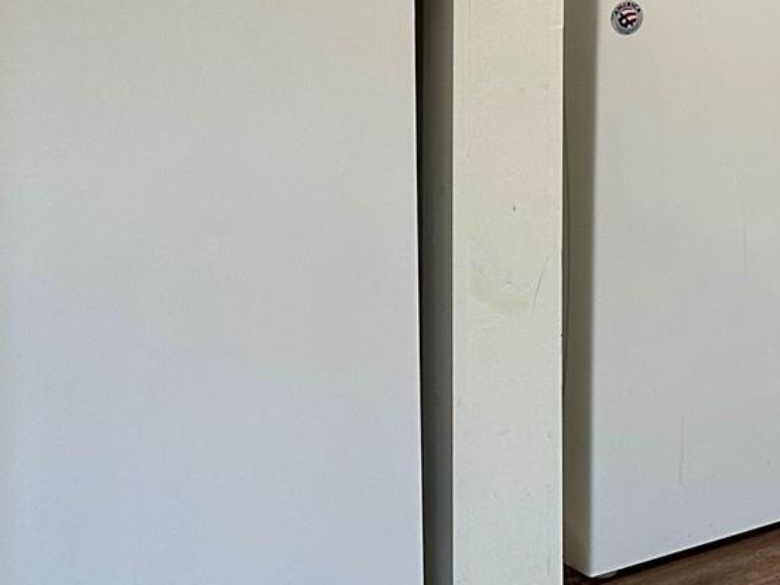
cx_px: 1208
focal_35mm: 89
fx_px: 2005
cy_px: -229
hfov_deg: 19.0
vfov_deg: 15.6
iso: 125
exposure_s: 1/60
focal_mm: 6.86
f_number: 1.78
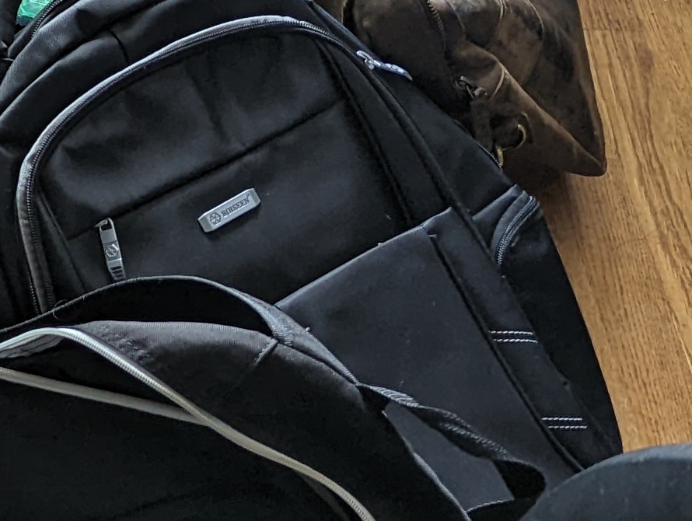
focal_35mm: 110
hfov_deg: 15.4
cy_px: -54
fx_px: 2202
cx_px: -560
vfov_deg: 13.2
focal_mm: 6.81
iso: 477
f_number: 1.85
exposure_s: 1/164
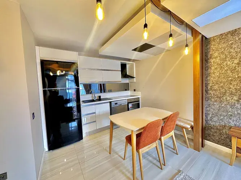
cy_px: 90
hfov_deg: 102.1
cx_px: 120
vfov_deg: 85.7
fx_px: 97
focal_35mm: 14
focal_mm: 2.22
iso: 160
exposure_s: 1/50
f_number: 2.2
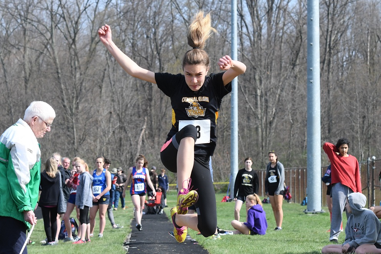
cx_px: 190
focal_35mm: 120
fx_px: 1270
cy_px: 127
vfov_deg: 11.4
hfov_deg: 17.1
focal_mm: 80
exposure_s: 1/1000
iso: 400
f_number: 6.3
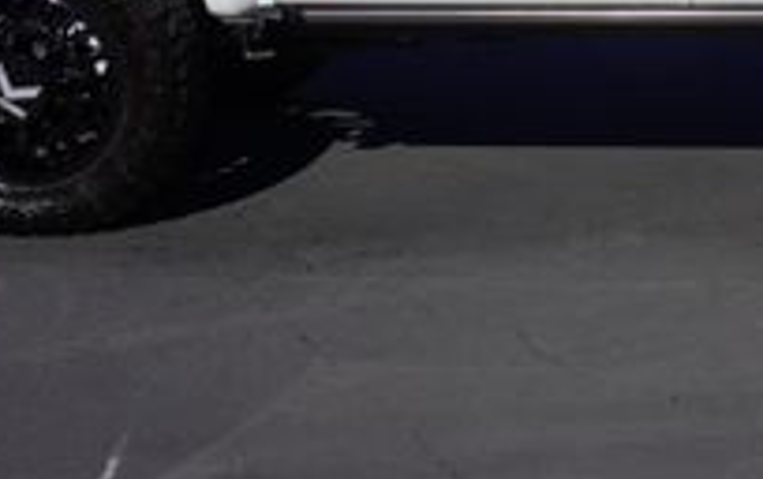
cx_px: 845
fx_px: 2094
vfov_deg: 12.7
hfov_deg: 19.7
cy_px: -90
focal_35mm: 101
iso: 100
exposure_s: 1/400
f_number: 10
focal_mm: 21
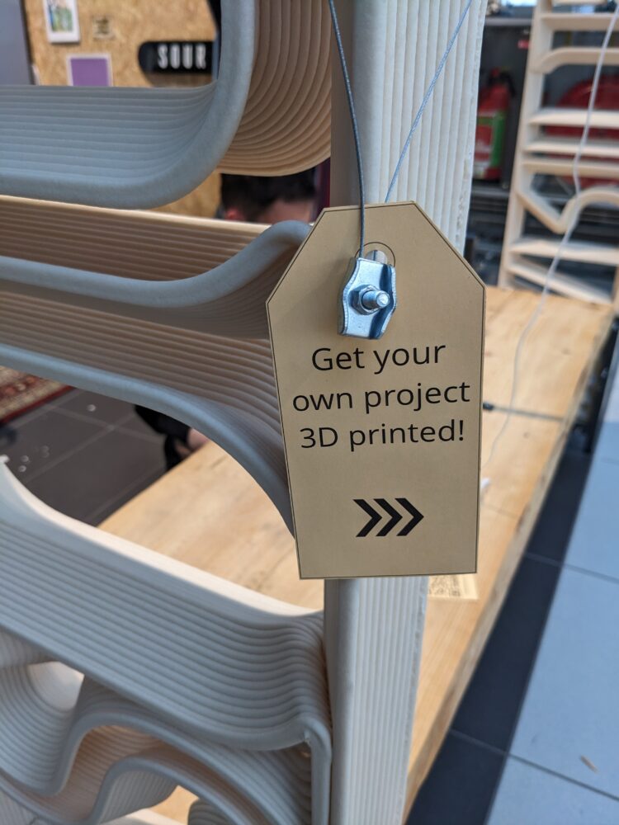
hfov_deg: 51.4
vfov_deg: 65.3
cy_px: 412
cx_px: 310
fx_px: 644
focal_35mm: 27
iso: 155
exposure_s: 1/49.9
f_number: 1.73
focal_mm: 4.38
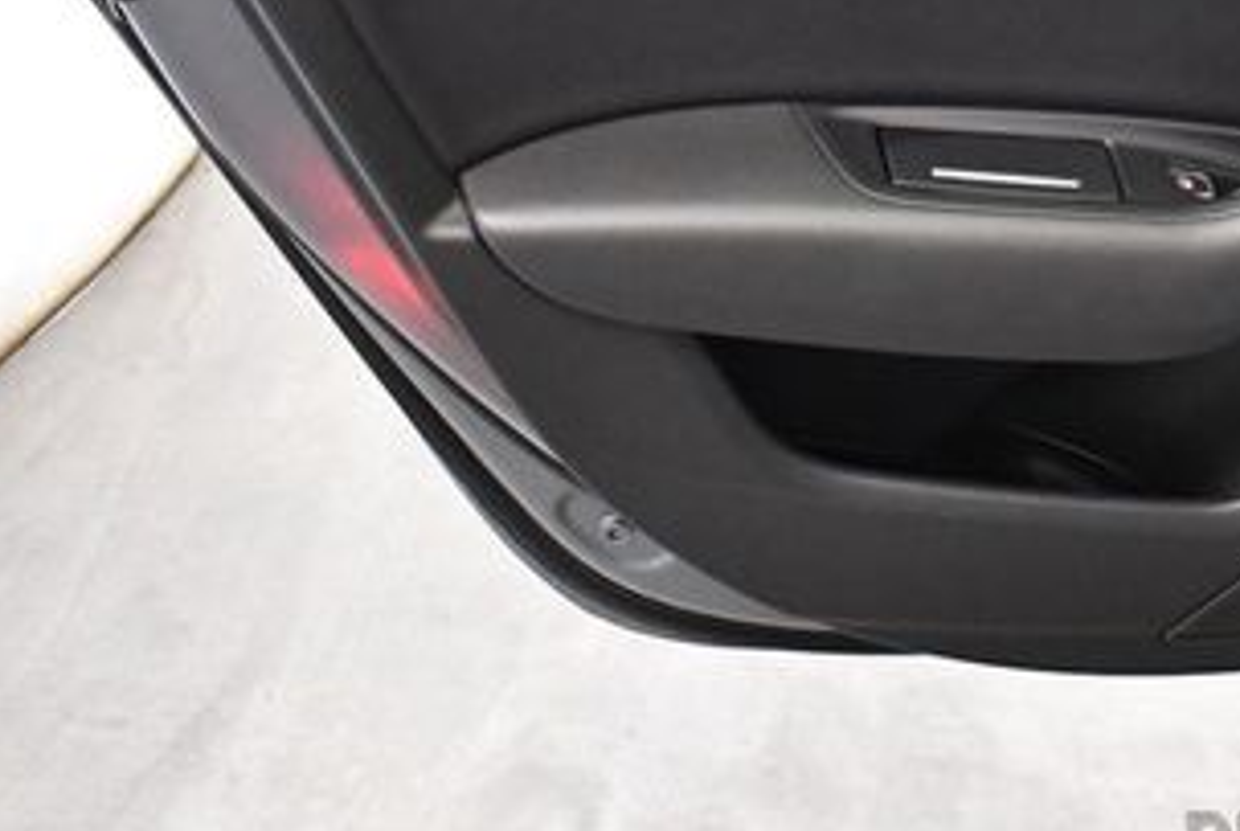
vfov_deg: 17.7
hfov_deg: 25.7
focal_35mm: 76
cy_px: 49
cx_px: 1138
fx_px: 2622
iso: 3200
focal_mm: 18
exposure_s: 1/100
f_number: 3.5
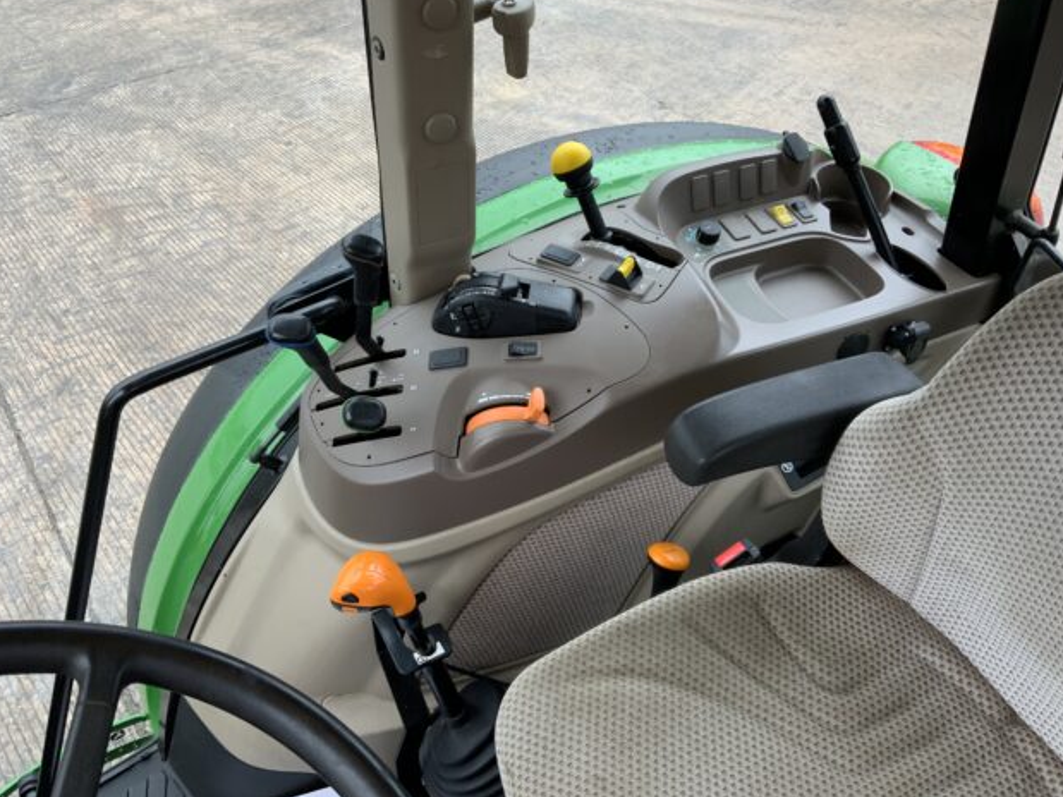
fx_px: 921
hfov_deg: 60.0
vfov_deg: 46.8
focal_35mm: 30
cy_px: 390
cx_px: 531
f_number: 1.8
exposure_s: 1/122
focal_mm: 3
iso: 32
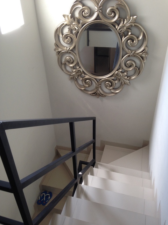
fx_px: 214
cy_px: 112
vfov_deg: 55.4
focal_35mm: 33
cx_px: 84
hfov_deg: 42.9
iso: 50
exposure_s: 1/40
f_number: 2.4
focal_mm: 4.12
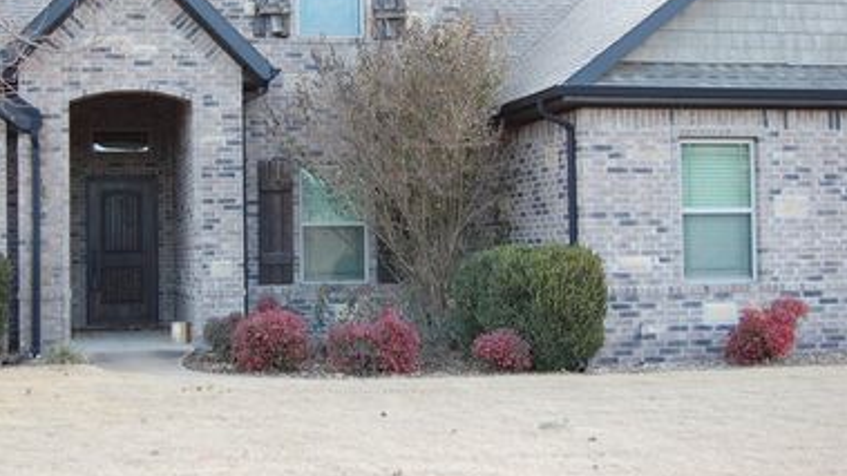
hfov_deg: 33.7
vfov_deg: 19.4
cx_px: 342
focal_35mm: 62
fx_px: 1392
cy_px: 191
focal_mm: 30
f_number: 5
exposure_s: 1/60
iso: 400
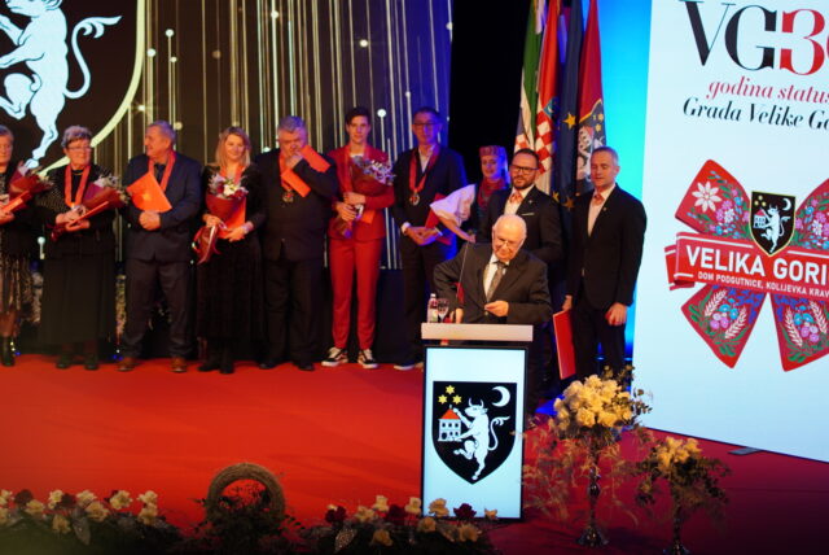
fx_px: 2939
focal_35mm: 128
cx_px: 414
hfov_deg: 16.1
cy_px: 278
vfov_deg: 10.8
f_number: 2
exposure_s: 1/160
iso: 320
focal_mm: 85
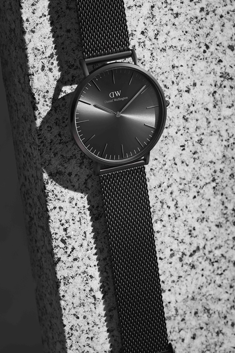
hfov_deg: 9.9
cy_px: 128
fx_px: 1360
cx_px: 96
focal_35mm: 139
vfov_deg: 14.7
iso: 100
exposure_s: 1/160
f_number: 11
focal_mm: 105
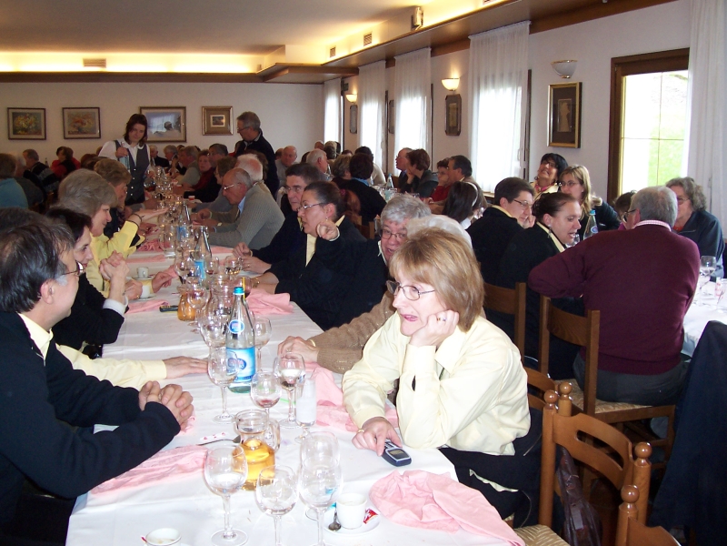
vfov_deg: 38.7
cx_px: 364
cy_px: 273
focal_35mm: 37
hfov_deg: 50.1
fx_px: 777
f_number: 2.8
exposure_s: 1/60
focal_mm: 5.6
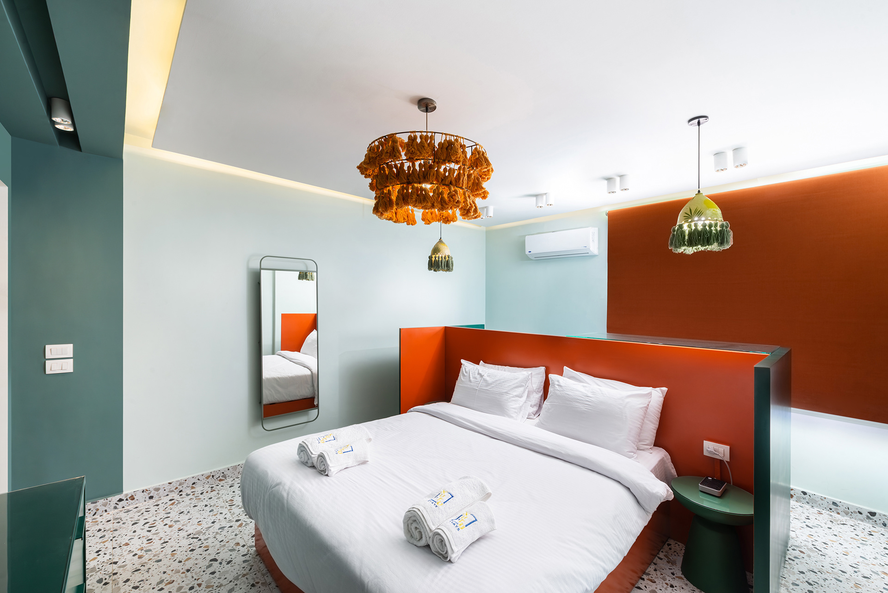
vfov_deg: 77.4
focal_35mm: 15
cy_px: 296
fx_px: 370
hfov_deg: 100.4
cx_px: 444
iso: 50
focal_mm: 15
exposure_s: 1/50
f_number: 8
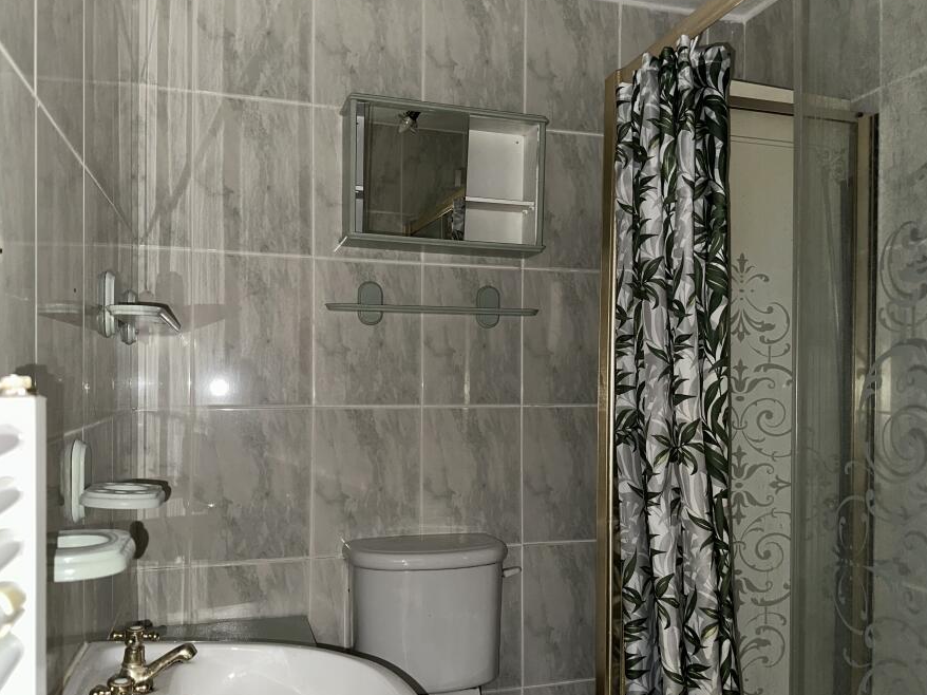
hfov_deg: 63.5
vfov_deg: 49.7
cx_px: 453
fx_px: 750
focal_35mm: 28
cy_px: 373
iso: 50
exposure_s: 1/5
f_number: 1.78
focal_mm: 6.86
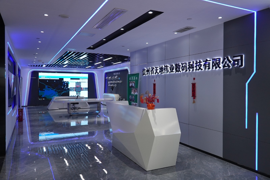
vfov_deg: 48.0
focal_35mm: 27
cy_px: 90
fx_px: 203
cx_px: 135
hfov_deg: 67.4
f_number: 4
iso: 500
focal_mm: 27
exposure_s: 1/160
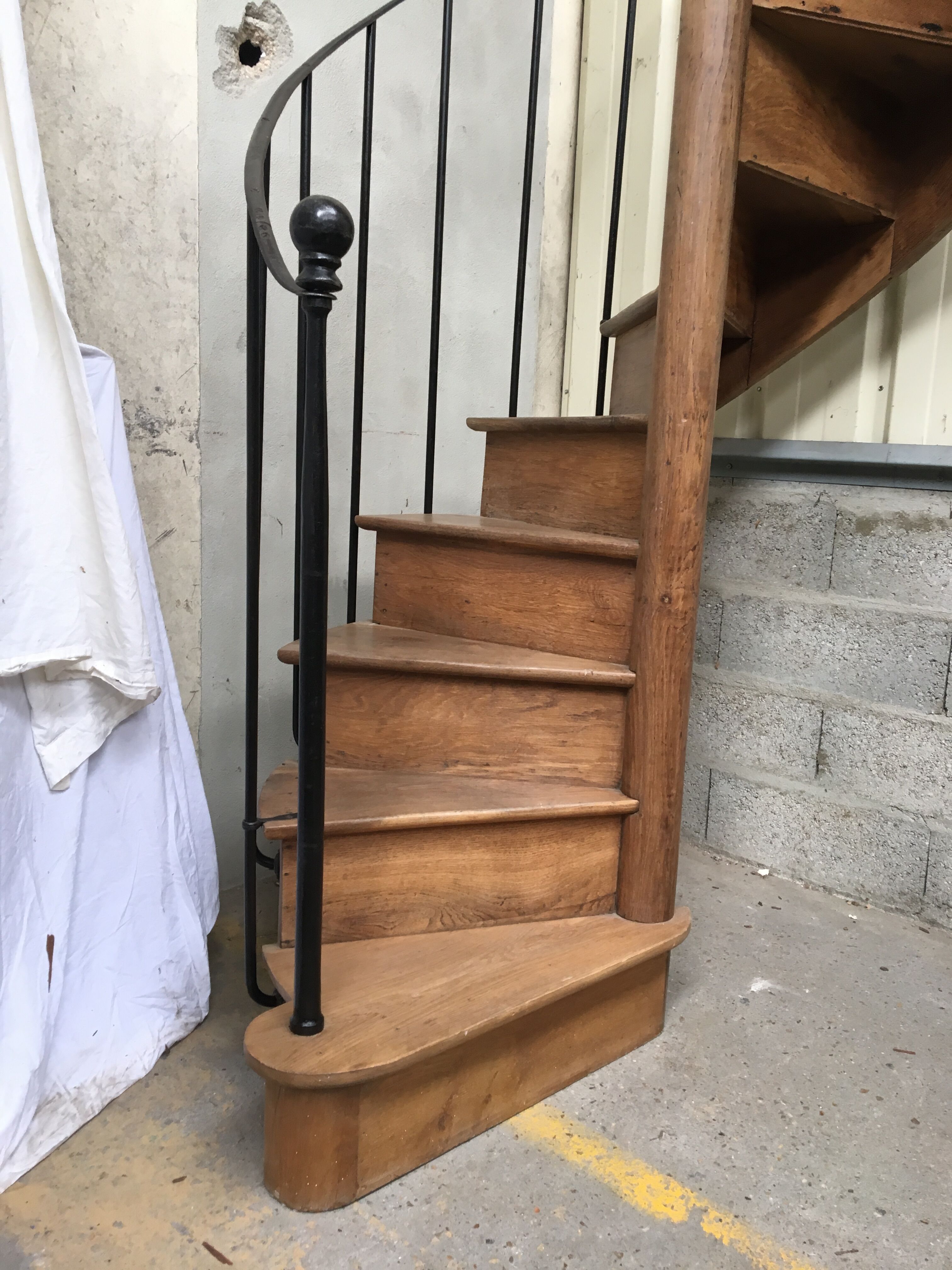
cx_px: 476
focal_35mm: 29
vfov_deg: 61.7
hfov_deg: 48.2
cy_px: 635
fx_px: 1063
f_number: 2.2
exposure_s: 1/33
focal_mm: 4.15
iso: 80
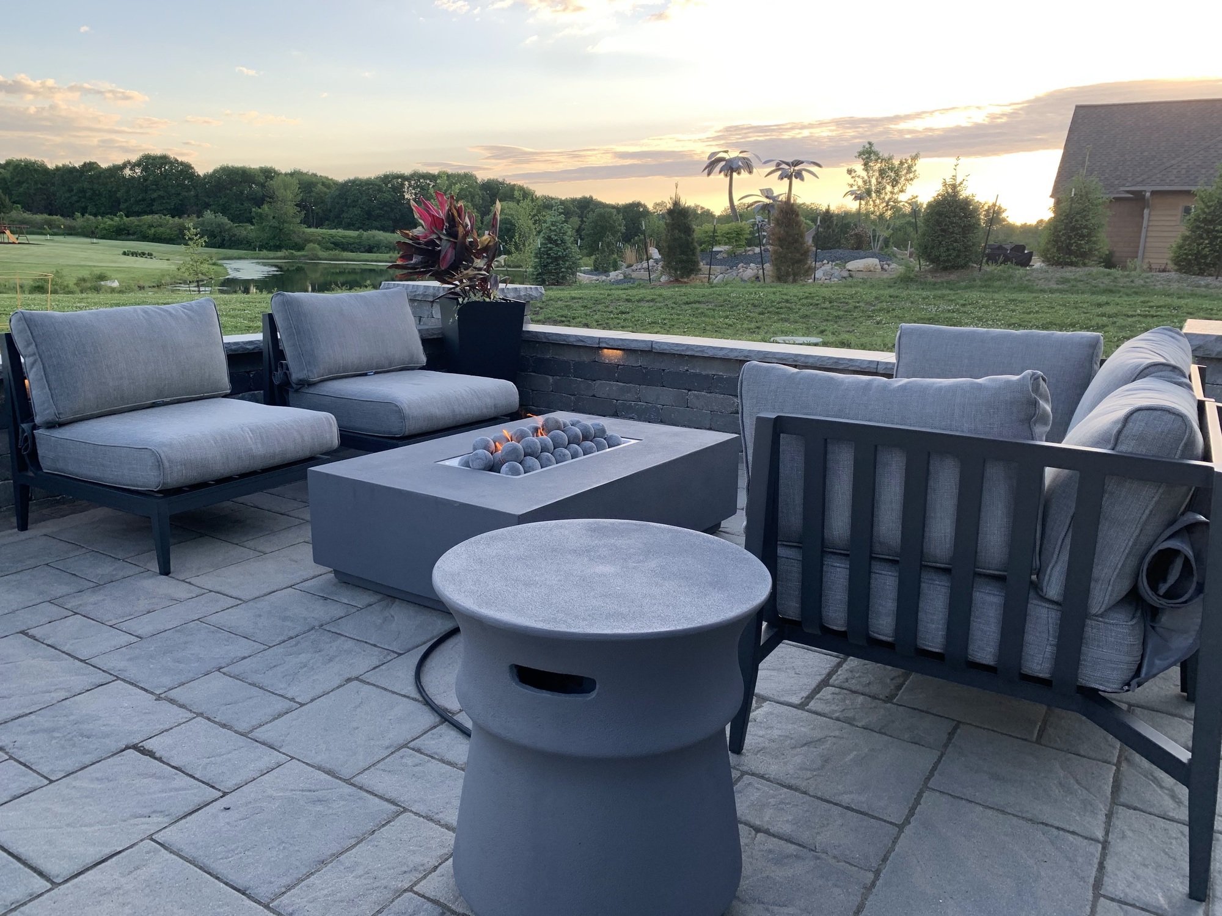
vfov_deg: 53.1
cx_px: 611
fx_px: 918
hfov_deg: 67.3
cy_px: 458
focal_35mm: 26
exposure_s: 1/200
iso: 25
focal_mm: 4.25
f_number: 1.8
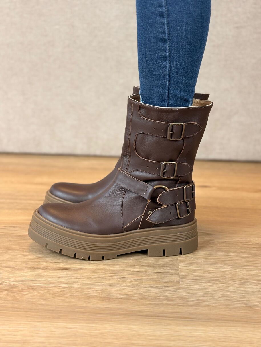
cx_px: 130
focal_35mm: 52
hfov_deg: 28.0
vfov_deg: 36.8
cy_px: 174
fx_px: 523
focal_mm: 5.96
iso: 64
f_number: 1.6
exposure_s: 1/50
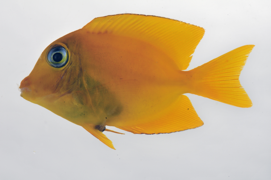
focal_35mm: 158
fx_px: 1184
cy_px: 90
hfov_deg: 13.1
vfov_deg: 8.7
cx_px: 136
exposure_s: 1/60
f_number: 36
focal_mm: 105
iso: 200
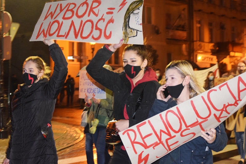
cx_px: 123
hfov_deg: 24.6
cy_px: 82
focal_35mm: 82
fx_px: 564
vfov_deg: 16.6
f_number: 4
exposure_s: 1/60
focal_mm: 55
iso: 3200
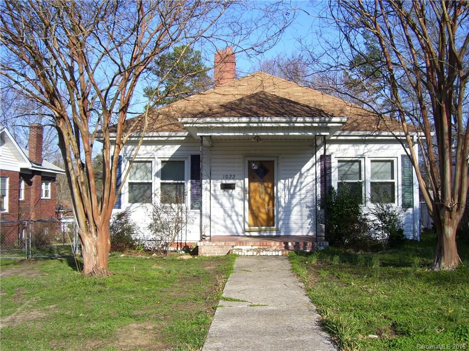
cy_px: 176
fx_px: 501
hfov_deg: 50.1
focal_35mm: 37
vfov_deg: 38.7
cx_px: 234
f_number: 4.8
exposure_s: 1/350
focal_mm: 6
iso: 80
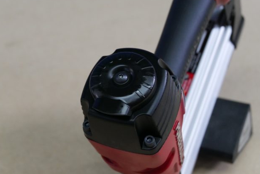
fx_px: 679
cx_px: 116
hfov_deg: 21.7
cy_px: 77
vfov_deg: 14.6
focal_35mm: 94
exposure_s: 1/100
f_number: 4.7
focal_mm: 40
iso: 2500
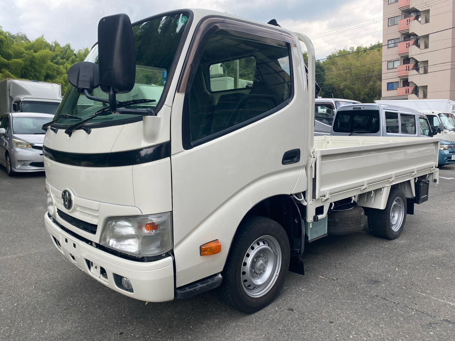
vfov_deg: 53.1
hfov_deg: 67.3
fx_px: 342
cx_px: 228
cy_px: 170
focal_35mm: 26
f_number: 1.8
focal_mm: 4.25
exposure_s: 1/597
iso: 32
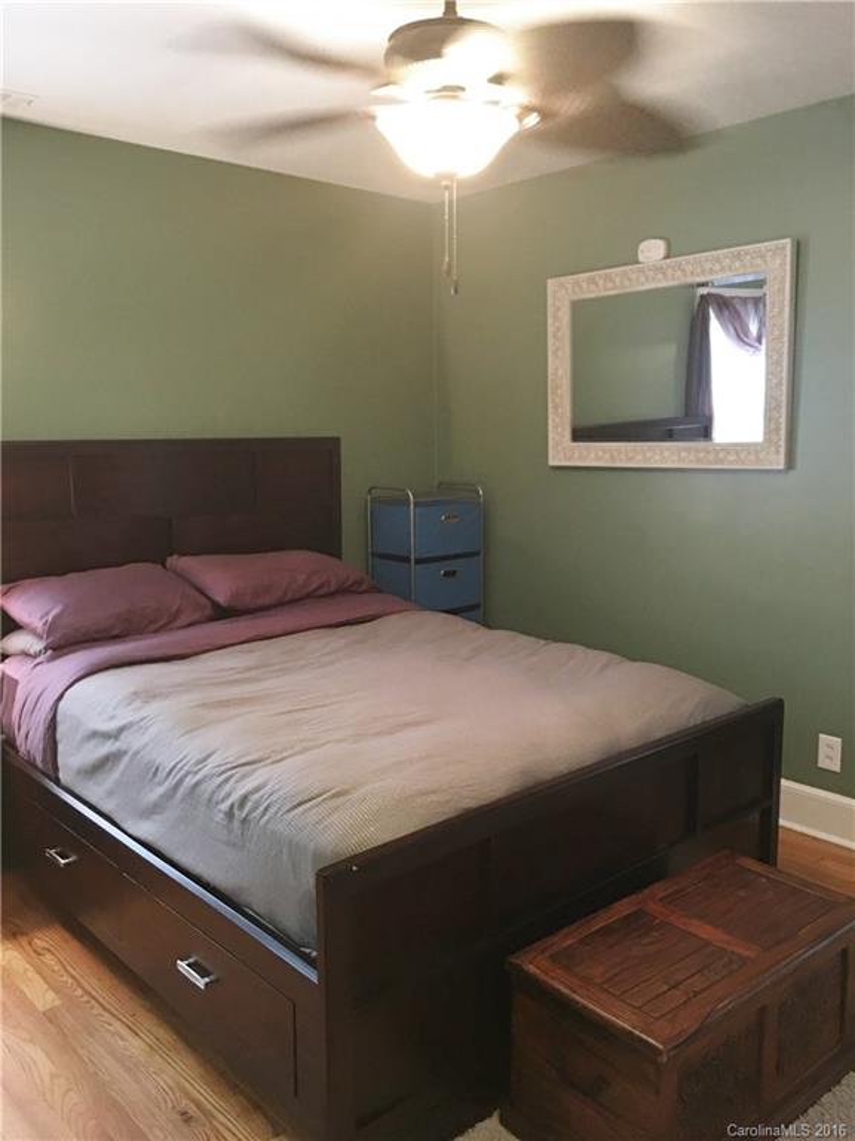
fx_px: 955
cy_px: 570
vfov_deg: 61.7
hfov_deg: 48.2
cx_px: 428
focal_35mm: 29
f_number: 2.2
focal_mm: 4.15
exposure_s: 1/4
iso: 80
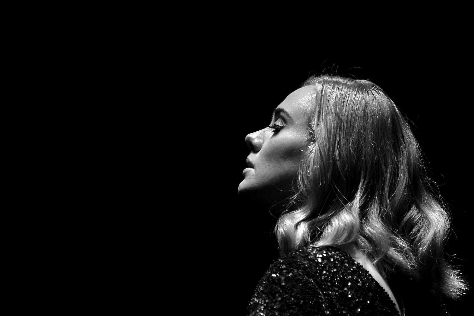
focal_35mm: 400
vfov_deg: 3.4
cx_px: 237
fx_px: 5266
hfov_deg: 5.2
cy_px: 158
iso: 1000
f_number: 3.2
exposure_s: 1/250
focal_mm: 400
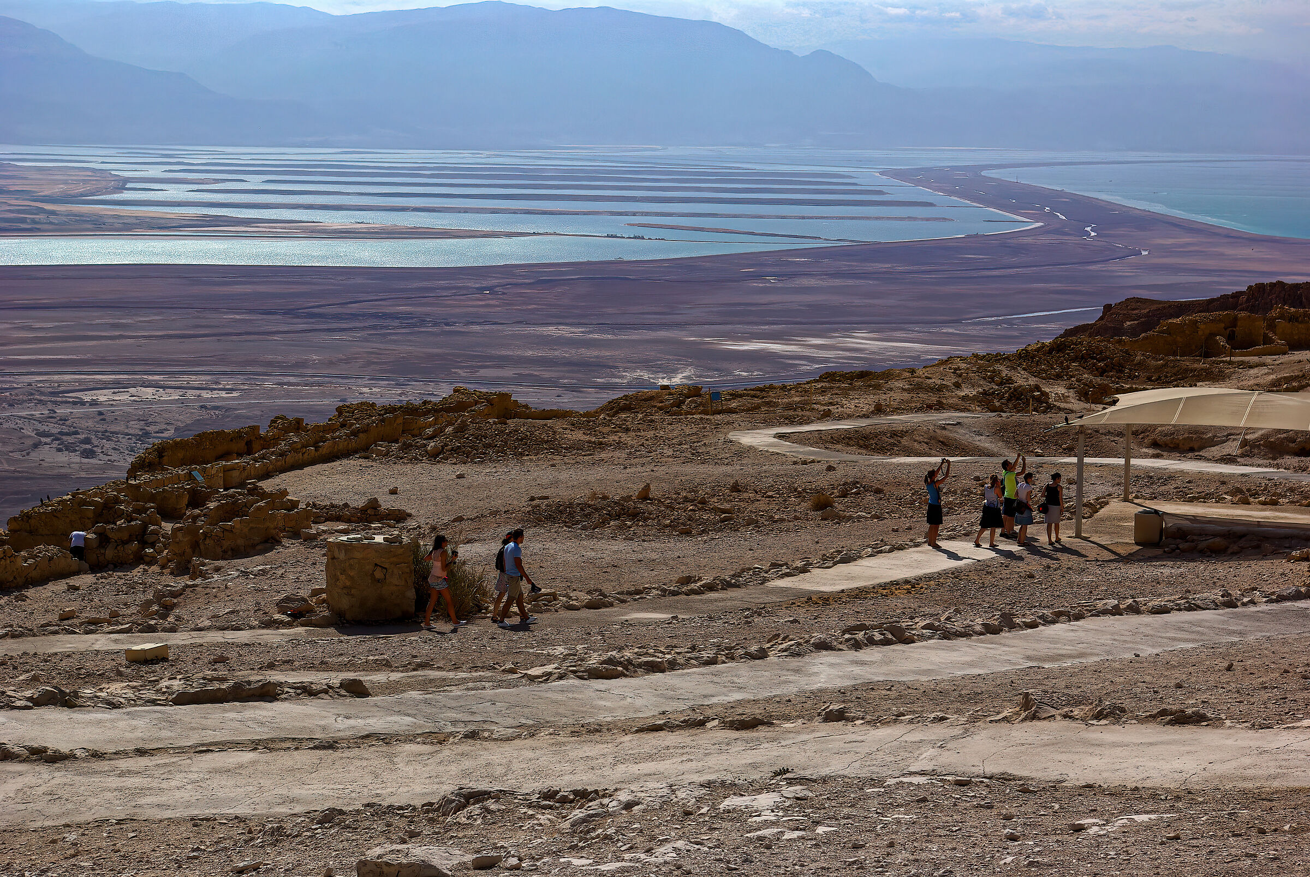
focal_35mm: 82
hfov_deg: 24.6
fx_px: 3006
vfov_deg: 16.6
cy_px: 438
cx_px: 655
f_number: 11
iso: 100
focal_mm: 55
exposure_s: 1/500
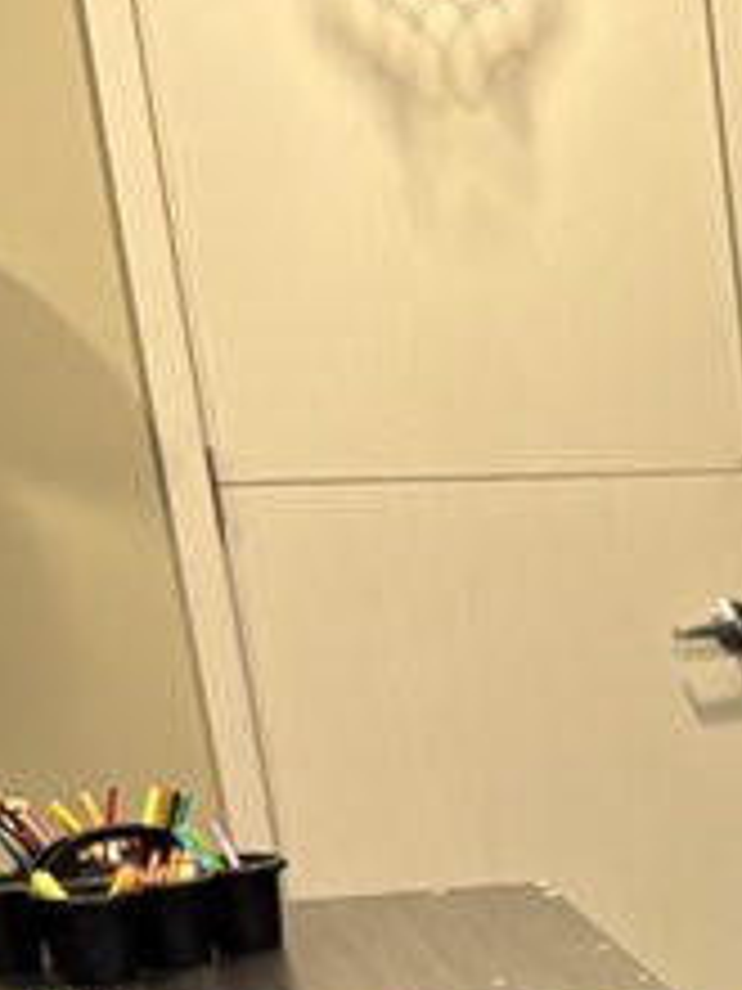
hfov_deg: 10.9
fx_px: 3458
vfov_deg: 14.0
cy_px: 1922
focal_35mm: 121
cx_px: 1605
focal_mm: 5.96
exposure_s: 1/60
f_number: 1.6
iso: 160
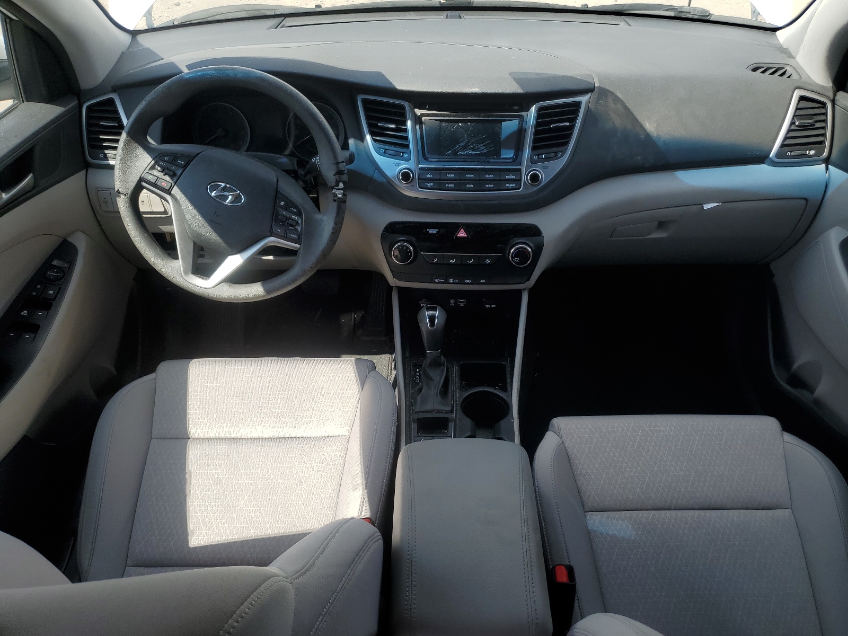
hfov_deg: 67.3
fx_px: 637
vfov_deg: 53.1
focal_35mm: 26
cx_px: 424
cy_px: 318
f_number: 1.5
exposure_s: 1/1000
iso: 50
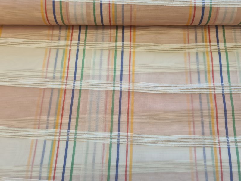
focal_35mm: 26
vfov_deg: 53.1
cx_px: 120
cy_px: 90
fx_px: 181
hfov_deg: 67.3
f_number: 1.8
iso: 64
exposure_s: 1/100
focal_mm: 5.4
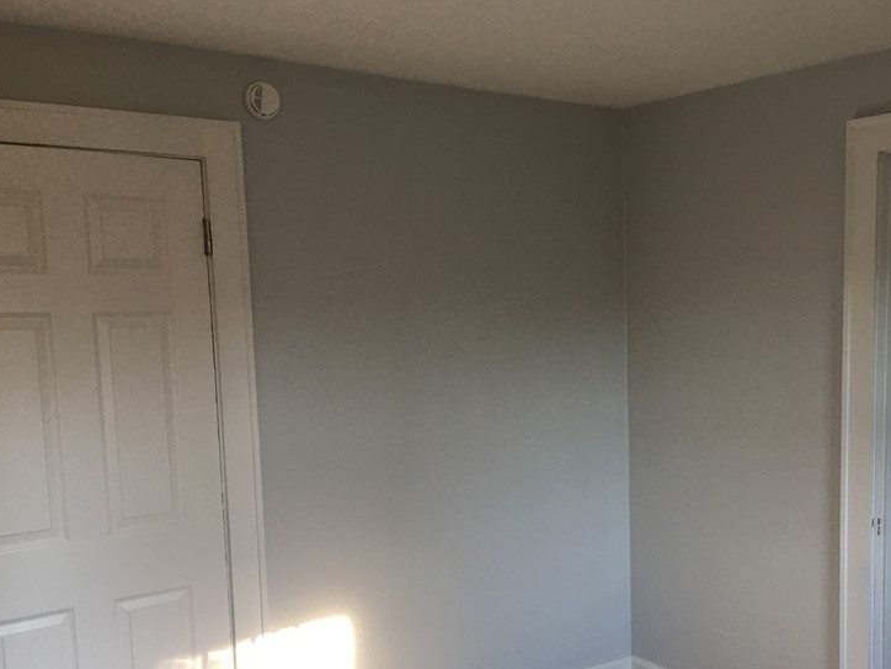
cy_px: 451
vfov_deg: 34.8
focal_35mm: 41
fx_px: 1055
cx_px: 562
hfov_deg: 45.3
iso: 25
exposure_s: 1/40
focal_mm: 4.15
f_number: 2.2
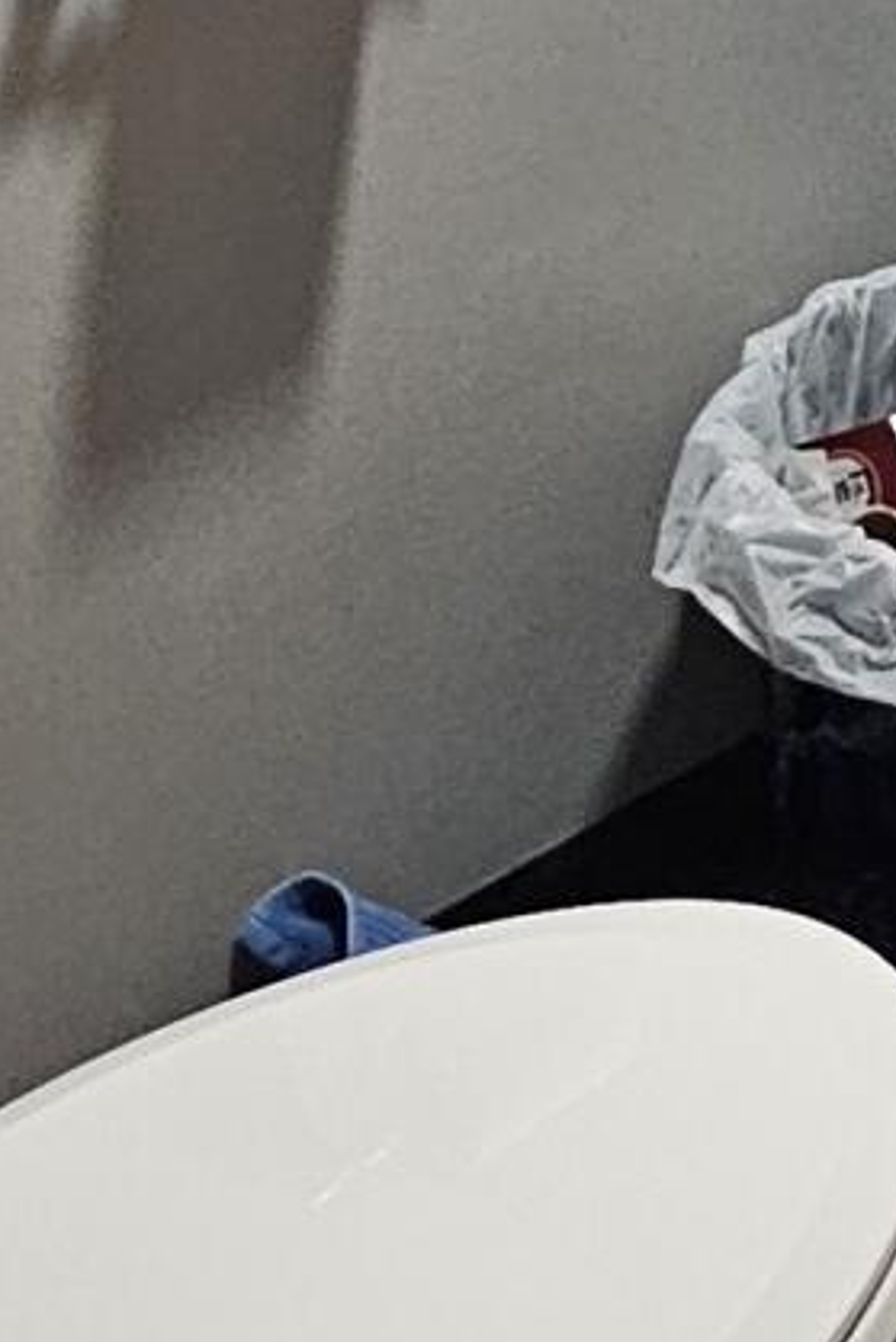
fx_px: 3618
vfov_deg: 18.2
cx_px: 1548
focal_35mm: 97
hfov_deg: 12.9
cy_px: -790
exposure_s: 1/30
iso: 400
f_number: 2.2
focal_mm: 2.2
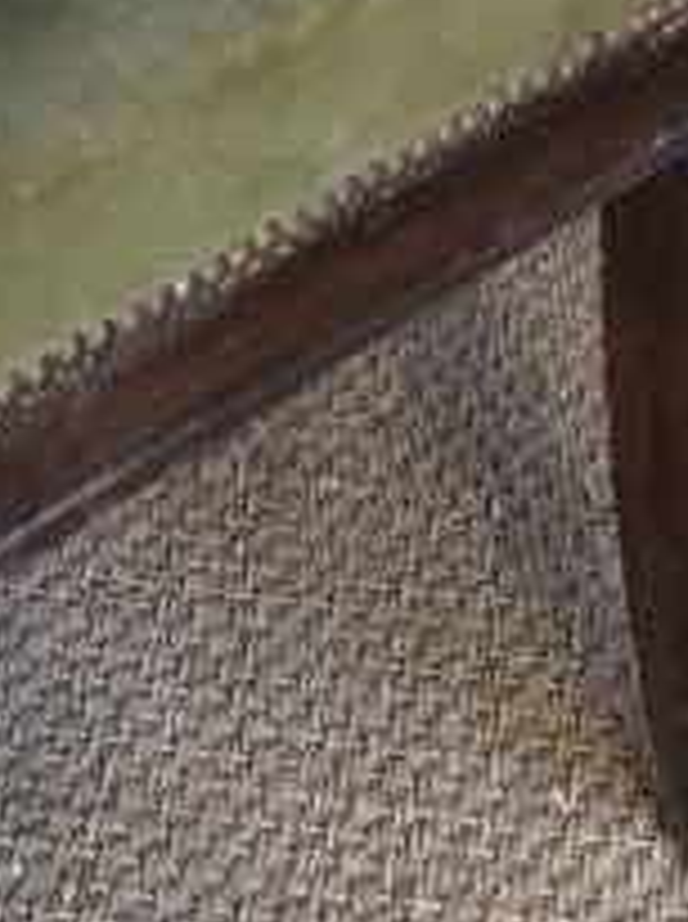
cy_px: -448
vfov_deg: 12.9
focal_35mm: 146
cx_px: -315
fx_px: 3881
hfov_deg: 9.8
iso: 32
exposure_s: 1/33
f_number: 1.8
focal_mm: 3.99
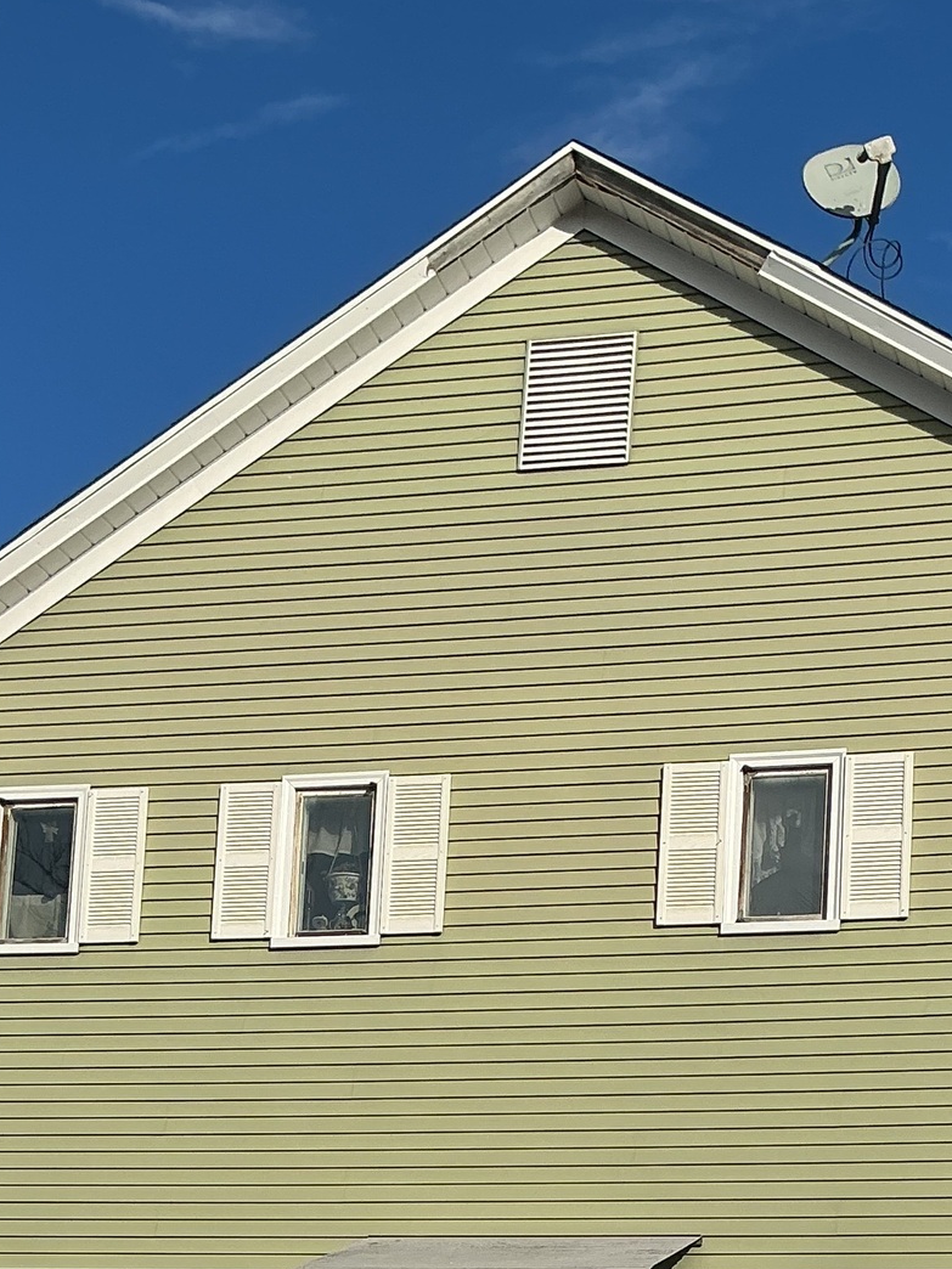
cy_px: 1320
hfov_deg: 22.8
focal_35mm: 64
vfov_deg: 28.1
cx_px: 663
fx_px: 2347
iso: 25
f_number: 1.8
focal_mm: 3
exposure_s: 1/3322
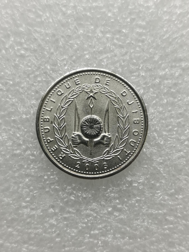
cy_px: 126
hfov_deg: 22.3
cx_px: 94
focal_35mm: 66
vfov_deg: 29.4
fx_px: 480
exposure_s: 1/101
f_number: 1.6
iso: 50
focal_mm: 5.56
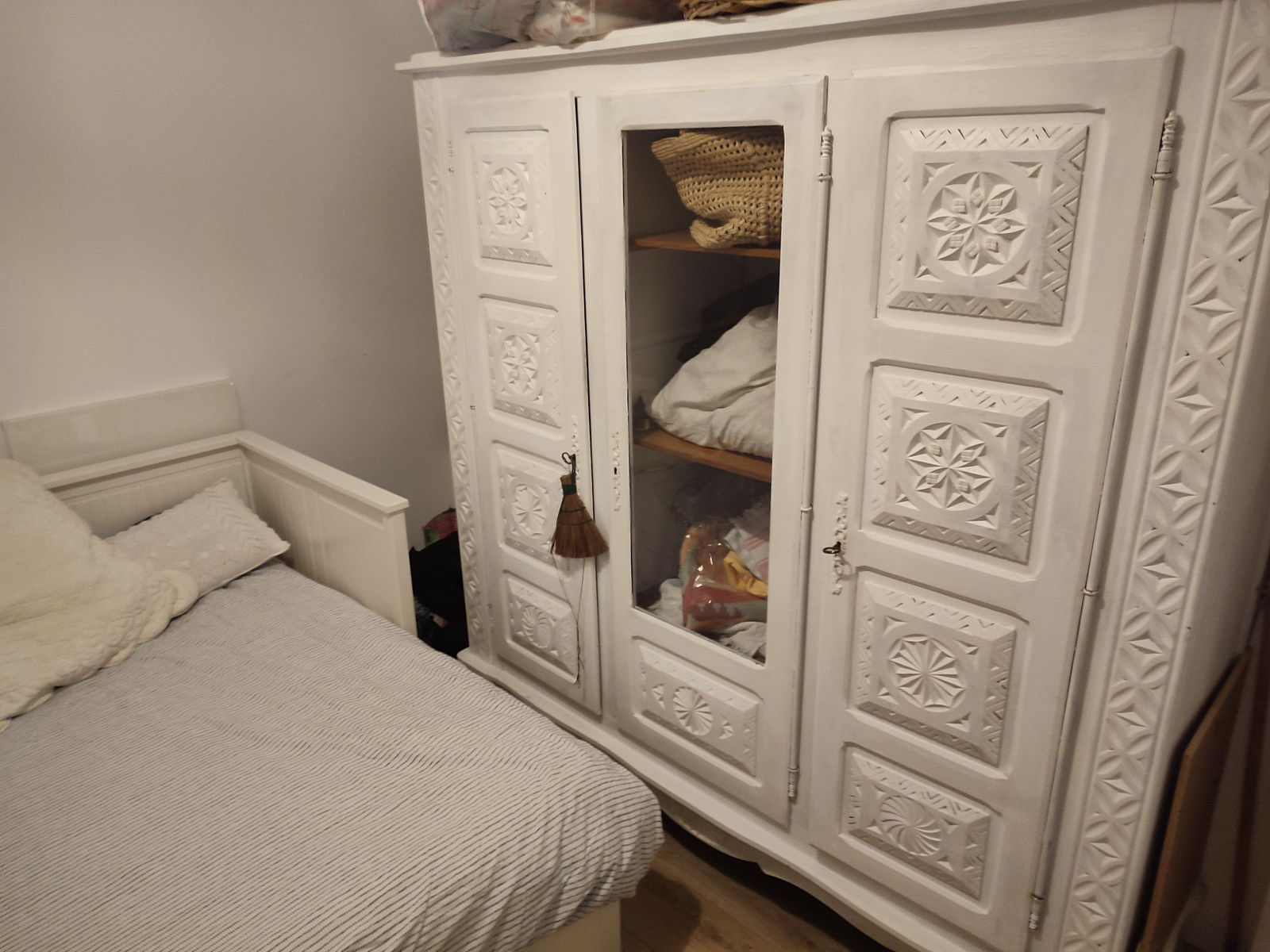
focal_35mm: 24
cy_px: 476
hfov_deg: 71.6
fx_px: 881
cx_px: 635
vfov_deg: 56.8
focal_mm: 5.89
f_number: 1.89
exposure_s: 1/20
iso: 1189
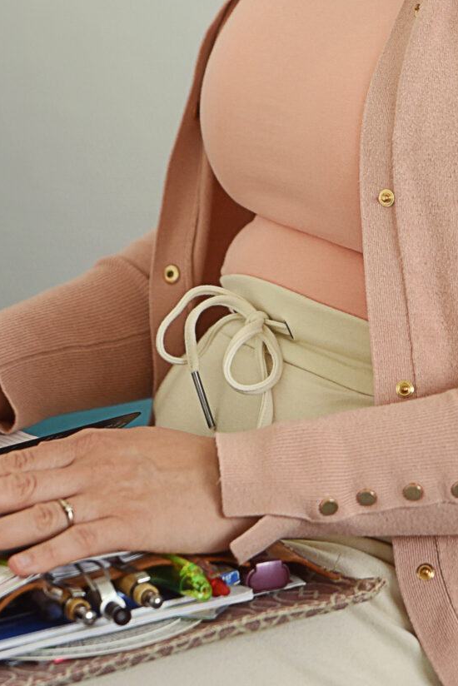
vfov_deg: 5.4
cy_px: 33
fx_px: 7226
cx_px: 242
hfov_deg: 3.6
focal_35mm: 379
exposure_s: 1/250
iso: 640
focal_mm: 122
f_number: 2.8
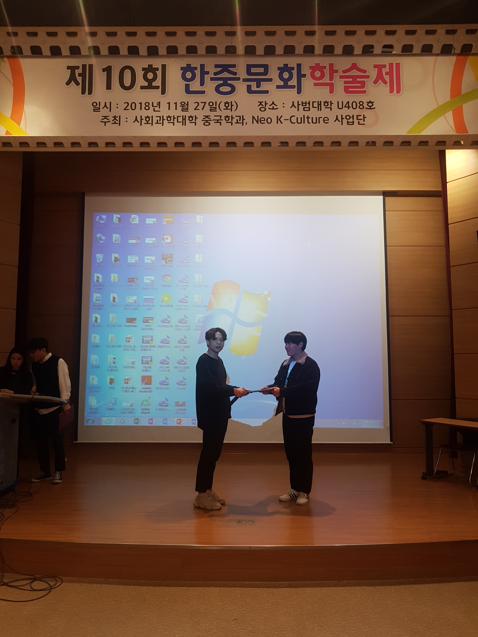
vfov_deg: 67.3
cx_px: 239
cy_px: 318
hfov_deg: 53.1
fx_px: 479
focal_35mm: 26
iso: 160
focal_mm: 4.2
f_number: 1.7
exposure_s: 1/30
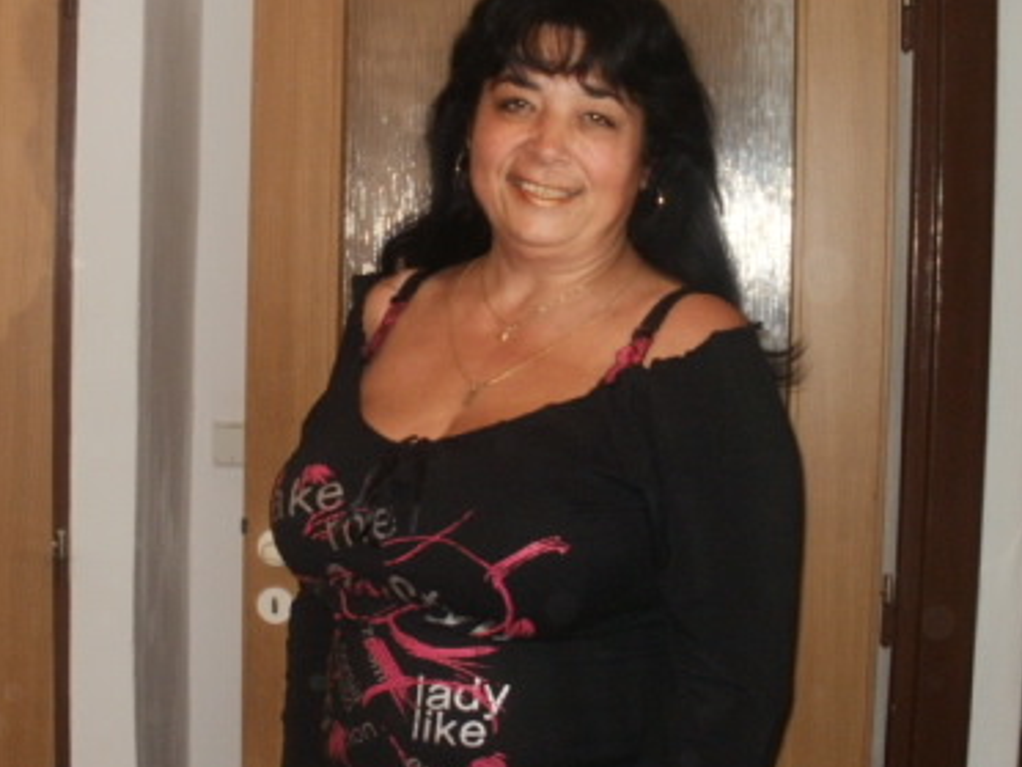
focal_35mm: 62
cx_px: 418
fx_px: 1830
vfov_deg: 23.6
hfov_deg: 31.1
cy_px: 346
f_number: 3.5
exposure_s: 1/30
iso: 160
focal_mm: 6.3
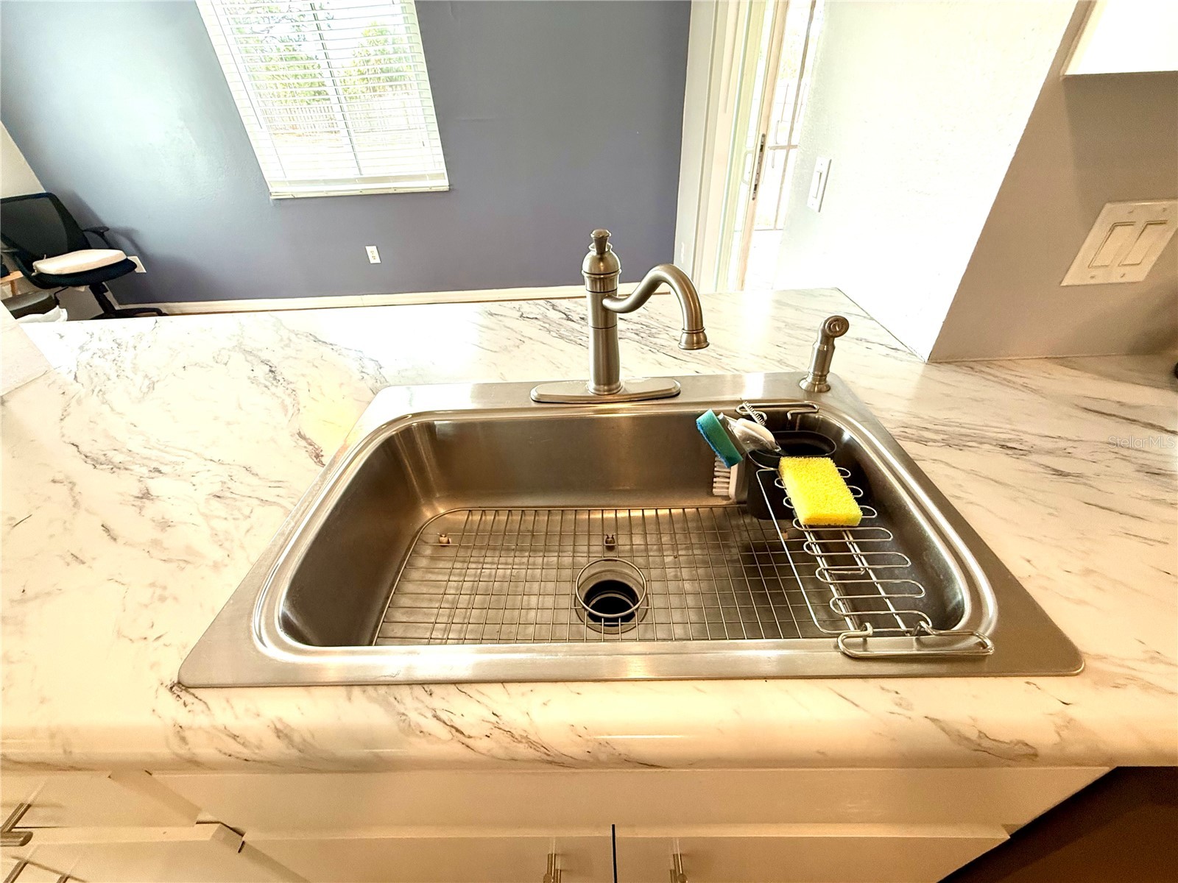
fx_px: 476
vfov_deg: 85.7
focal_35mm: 14
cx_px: 589
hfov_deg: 102.1
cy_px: 442
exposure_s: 1/120
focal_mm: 2.22
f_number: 2.2
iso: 250
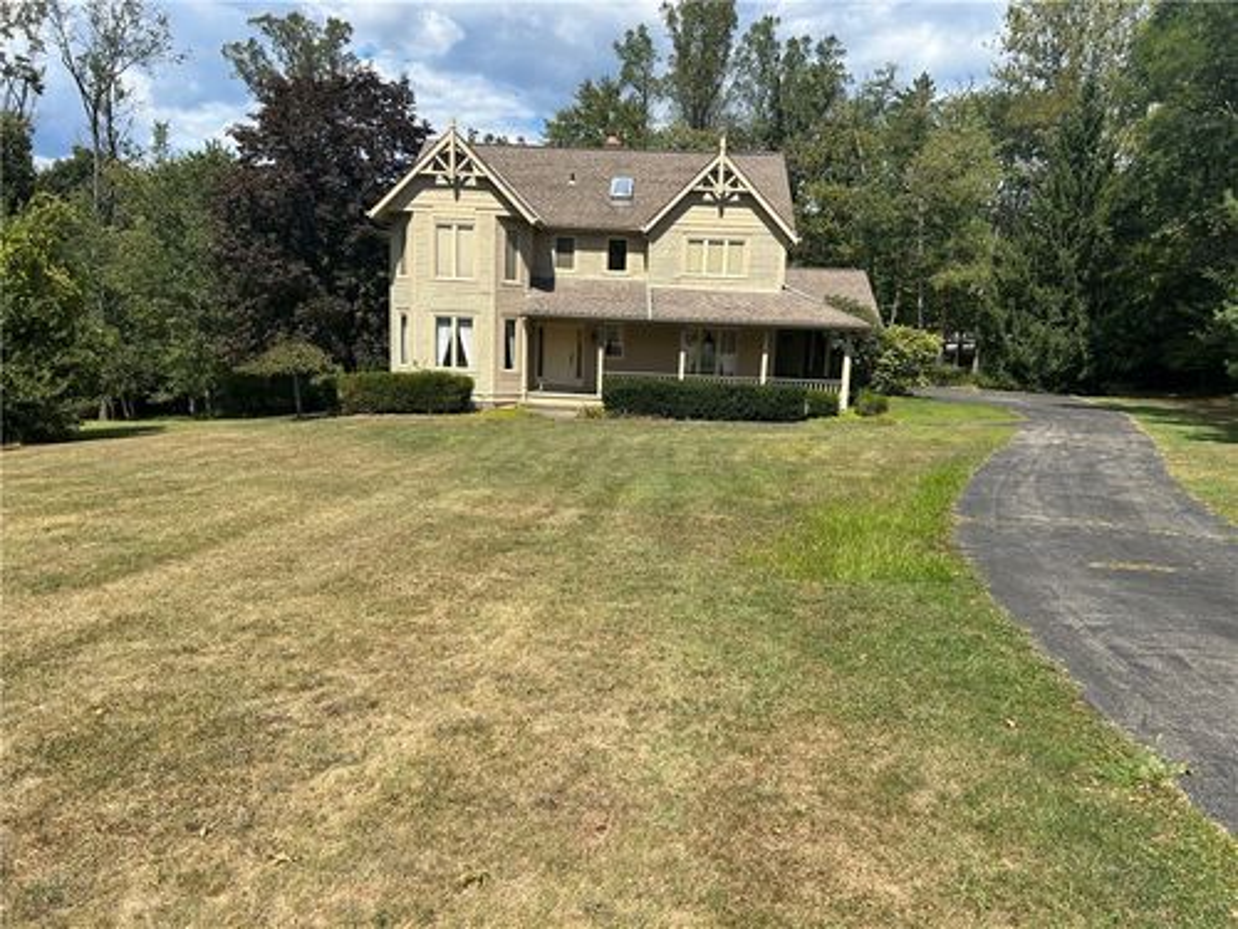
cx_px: 619
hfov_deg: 67.3
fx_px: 930
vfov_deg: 53.1
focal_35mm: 26
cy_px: 464
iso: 50
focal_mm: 5.7
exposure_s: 1/3831
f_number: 1.5
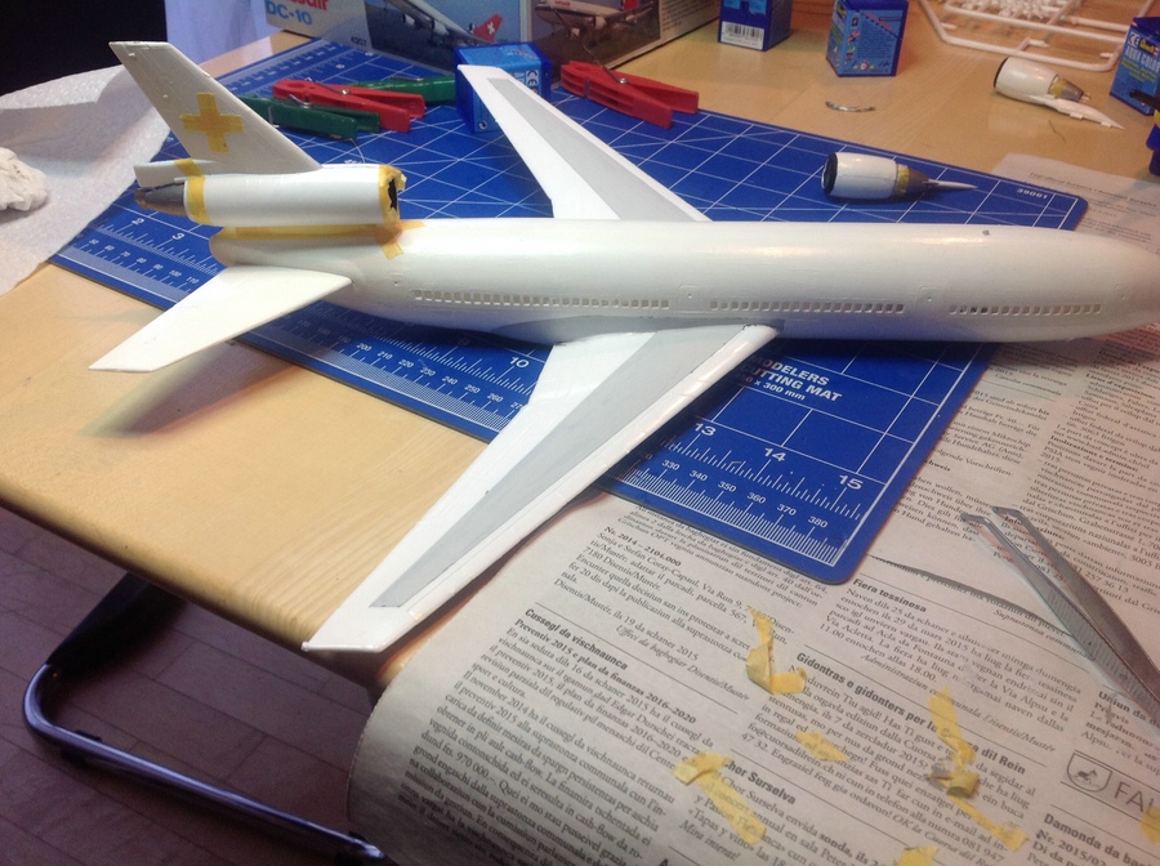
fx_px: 1171
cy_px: 433
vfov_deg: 40.6
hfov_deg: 52.7
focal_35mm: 35
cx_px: 580
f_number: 2.4
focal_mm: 4.28
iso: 50
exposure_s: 1/33
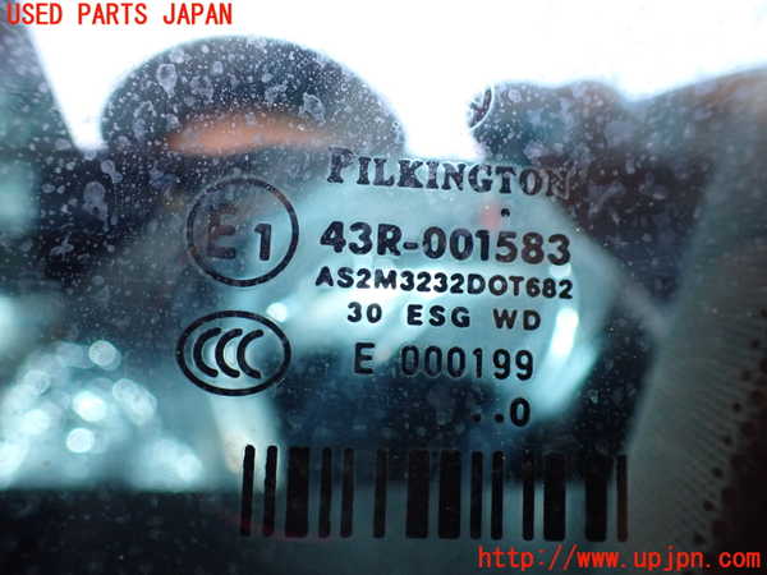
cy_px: 288
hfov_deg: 60.0
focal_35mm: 30
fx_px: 665
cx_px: 384
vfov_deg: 46.8
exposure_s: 1/125
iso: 400
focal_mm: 5.4
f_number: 2.3
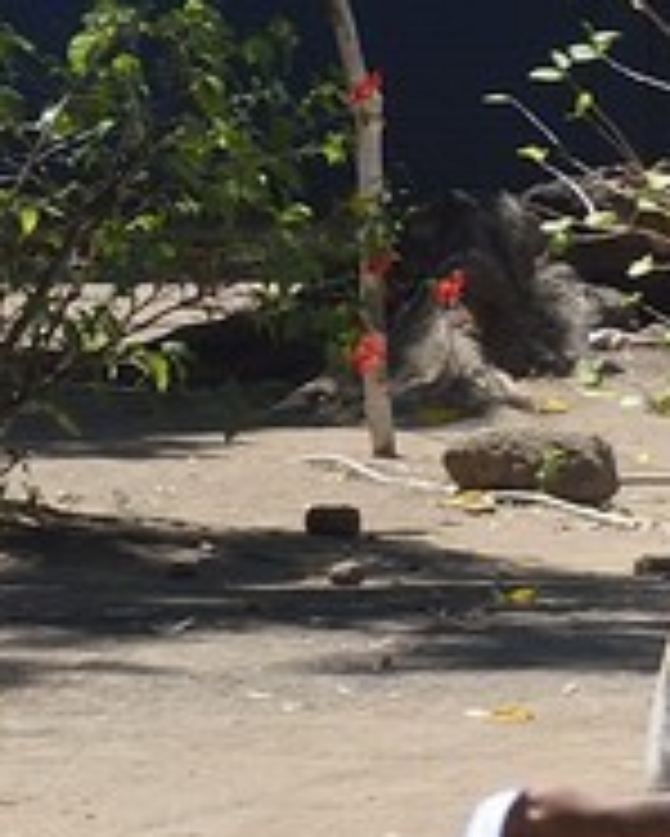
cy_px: 198
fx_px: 9981
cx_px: 3498
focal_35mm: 403
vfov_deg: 4.8
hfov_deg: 3.5
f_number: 10
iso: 200
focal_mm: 50
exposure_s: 1/250
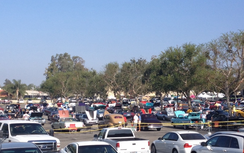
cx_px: 112
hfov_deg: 27.8
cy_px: 113
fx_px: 492
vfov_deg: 17.5
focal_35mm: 74
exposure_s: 1/1381
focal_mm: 4.28
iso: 50
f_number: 2.4
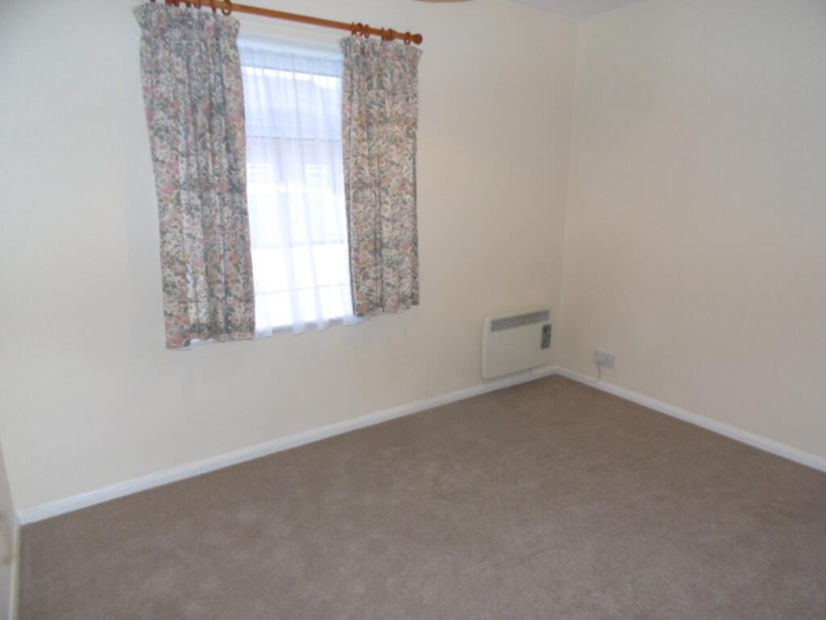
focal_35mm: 22
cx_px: 413
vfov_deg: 61.1
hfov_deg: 76.4
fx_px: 525
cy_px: 310
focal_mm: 4
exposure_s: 1/60
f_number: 3
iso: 200
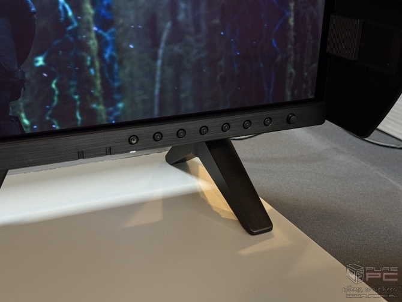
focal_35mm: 48
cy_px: 151
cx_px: 201
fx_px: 558
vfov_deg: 30.3
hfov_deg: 39.6
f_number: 1.78
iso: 400
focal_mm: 6.76
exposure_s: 1/40
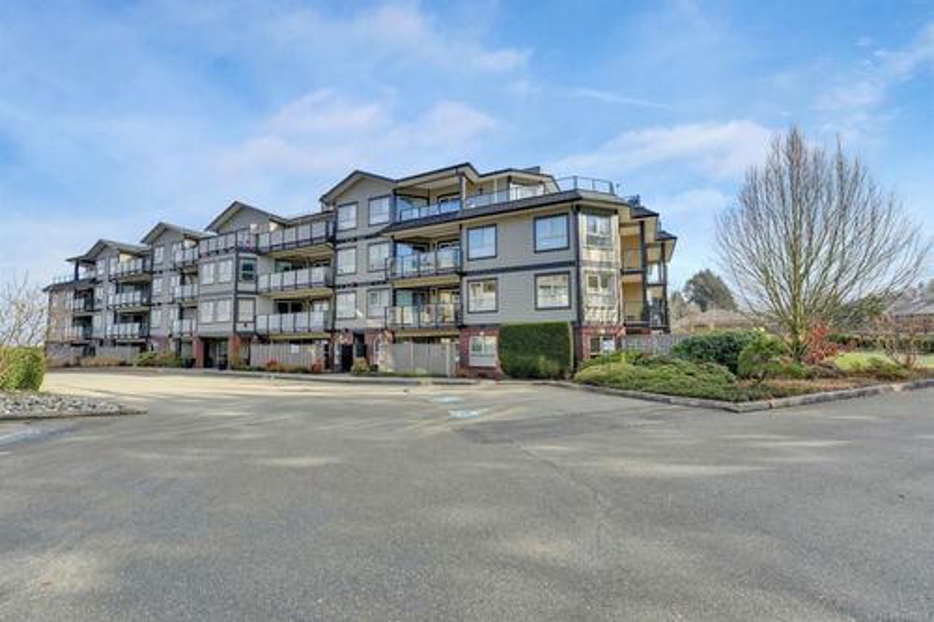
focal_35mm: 14
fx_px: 363
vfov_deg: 81.2
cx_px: 467
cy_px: 311
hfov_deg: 104.3
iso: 400
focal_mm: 14
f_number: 6.3
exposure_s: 1/640
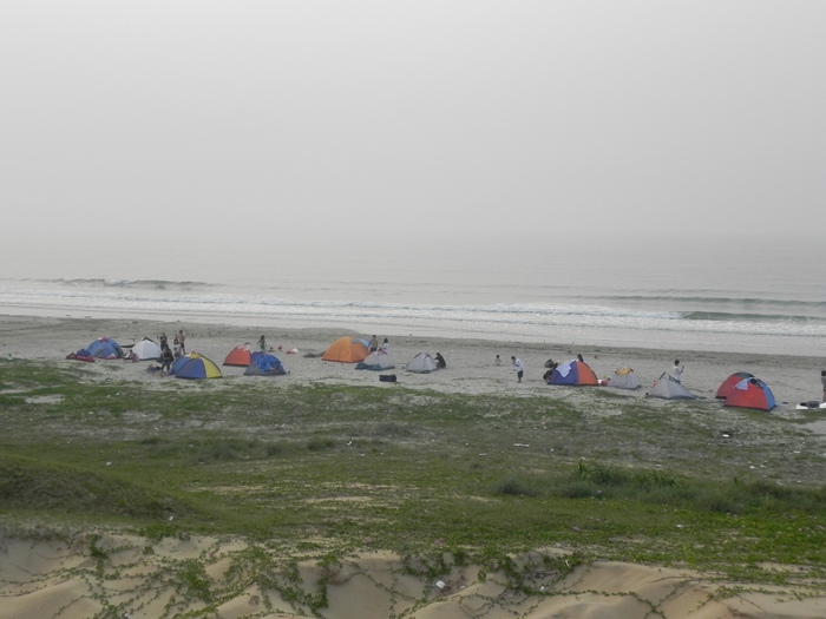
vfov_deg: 28.0
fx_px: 1241
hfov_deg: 36.8
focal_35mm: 52
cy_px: 310
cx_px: 413
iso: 160
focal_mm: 9.2
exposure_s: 1/304
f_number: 5.6
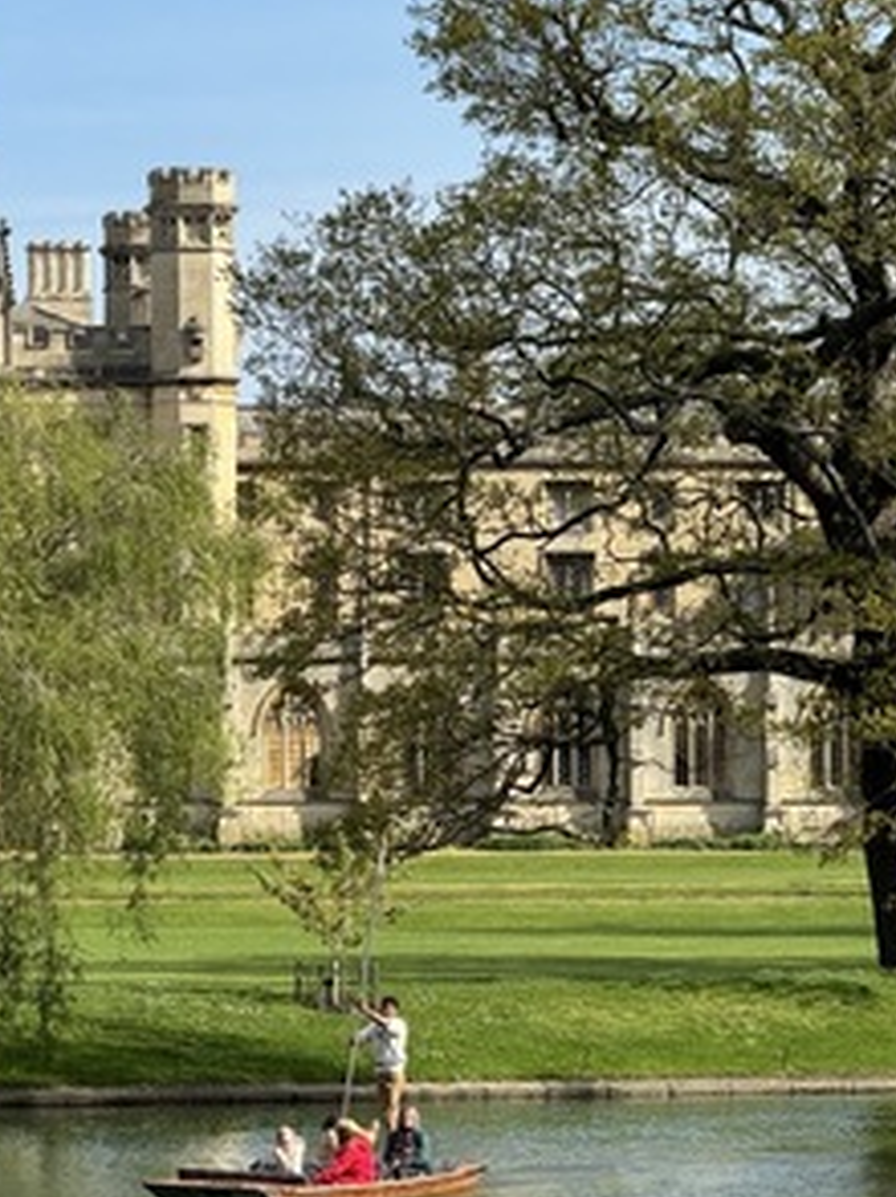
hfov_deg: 7.5
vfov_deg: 10.1
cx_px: 4
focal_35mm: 196
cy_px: 533
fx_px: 6774
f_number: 2.8
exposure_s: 1/1114
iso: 50
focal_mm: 15.66
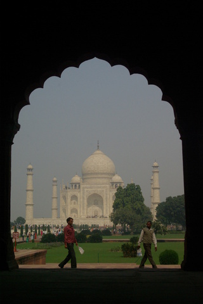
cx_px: 102
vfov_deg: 37.9
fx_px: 444
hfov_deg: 25.8
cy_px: 152
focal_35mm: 52
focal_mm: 35
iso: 800
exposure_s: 1/750
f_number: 9.5
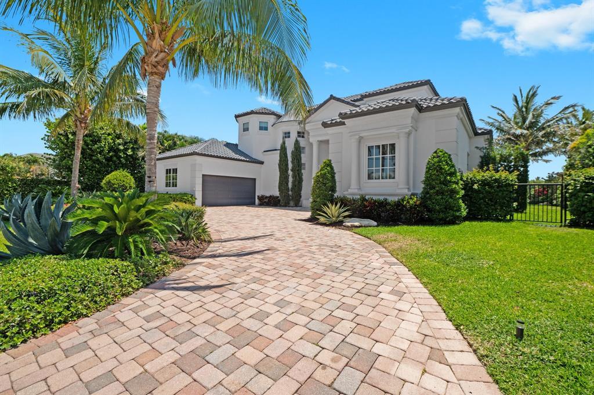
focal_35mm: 16
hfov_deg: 96.8
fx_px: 264
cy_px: 198
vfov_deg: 73.7
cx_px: 297
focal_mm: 16
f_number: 8
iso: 200
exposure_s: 1/640
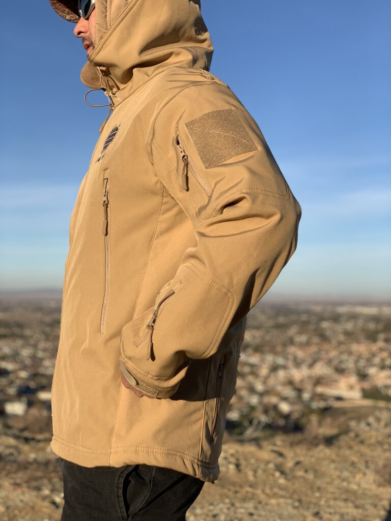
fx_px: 783
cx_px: 196
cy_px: 260
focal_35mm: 52
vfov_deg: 36.8
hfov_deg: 28.0
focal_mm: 6
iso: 16
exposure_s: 1/1065
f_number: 2.4
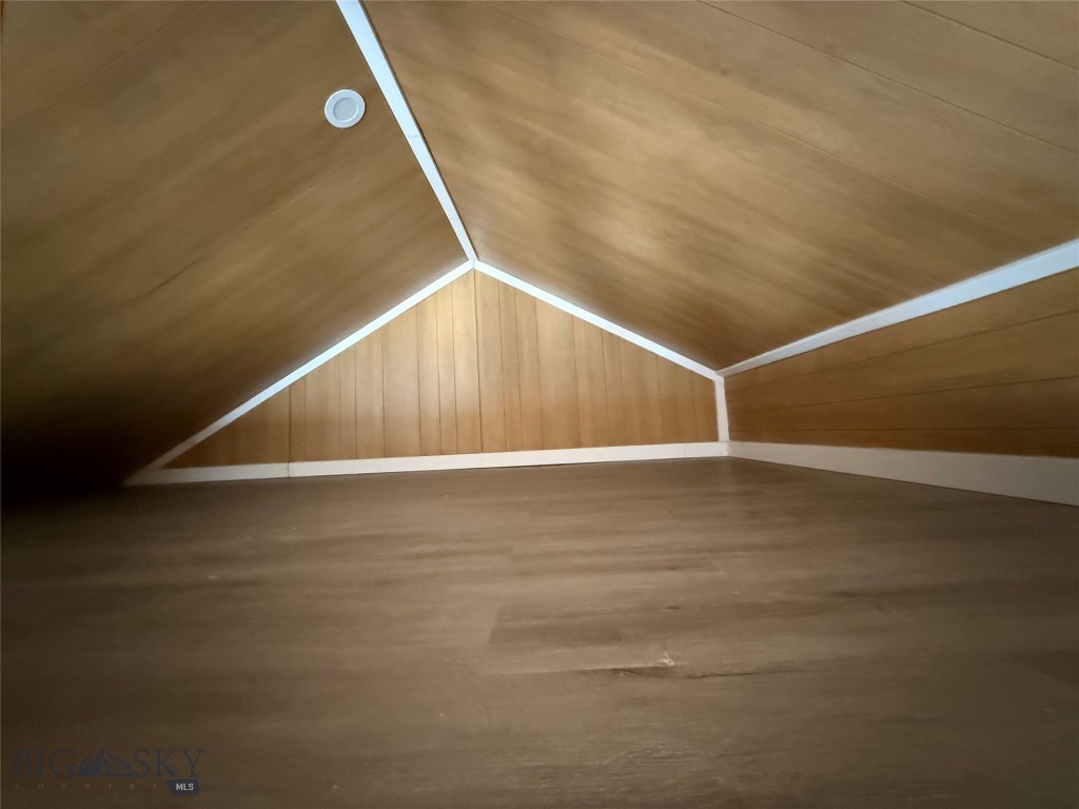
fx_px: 436
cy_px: 404
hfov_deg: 102.1
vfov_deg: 85.7
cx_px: 540
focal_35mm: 14
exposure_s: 1/40
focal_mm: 2.22
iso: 1600
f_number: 2.2
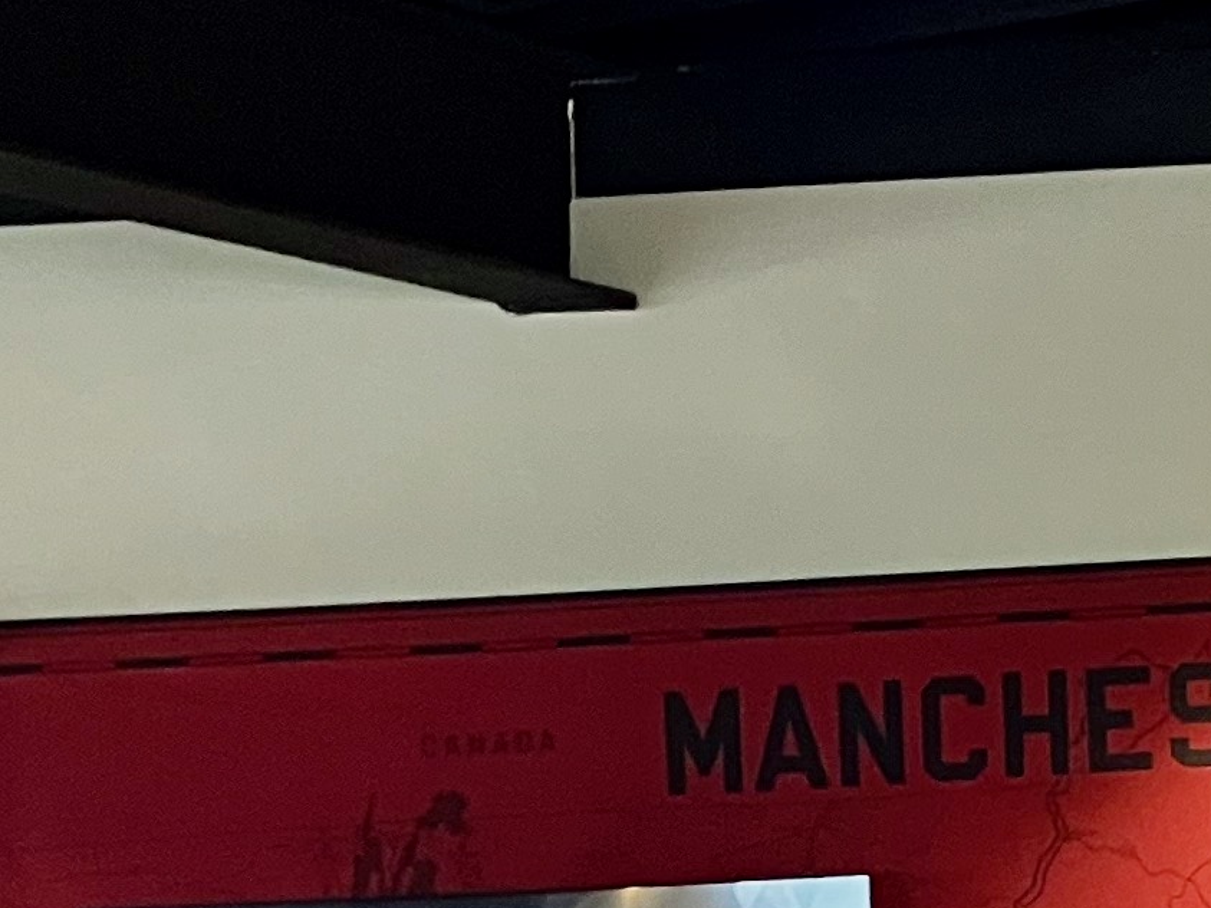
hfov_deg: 14.7
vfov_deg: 10.5
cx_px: 770
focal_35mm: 134
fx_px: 4687
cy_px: 1514
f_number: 1.8
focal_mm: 3.99
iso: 320
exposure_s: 1/60
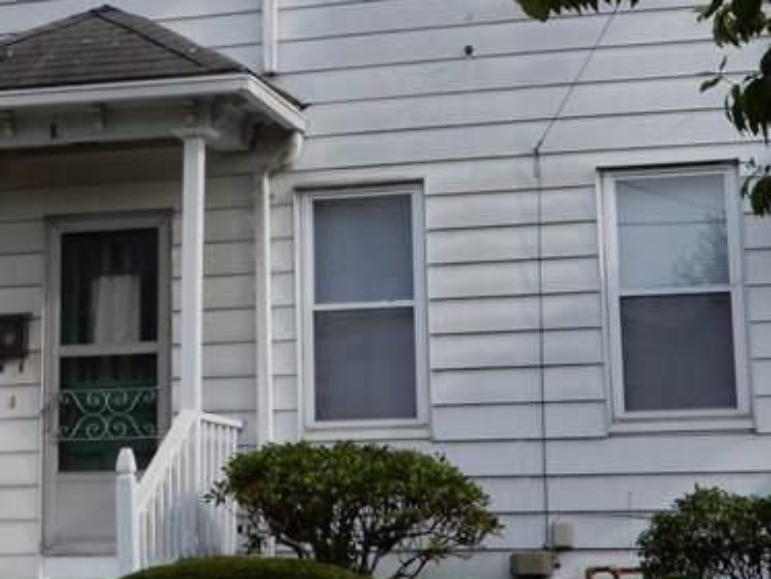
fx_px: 2139
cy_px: 145
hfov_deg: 20.3
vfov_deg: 15.3
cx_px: 215
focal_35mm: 96
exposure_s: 1/640
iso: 80
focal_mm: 6.2
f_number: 4
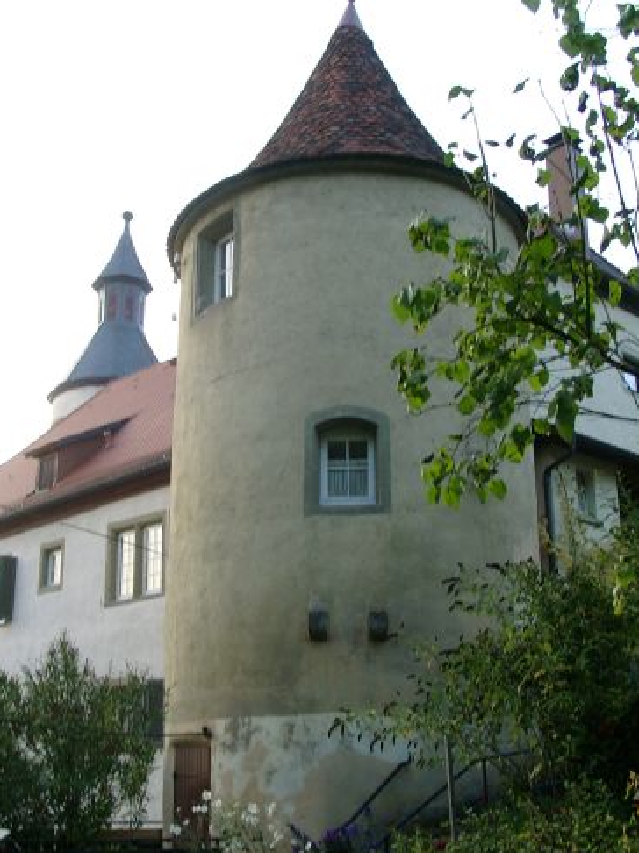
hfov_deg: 34.3
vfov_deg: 44.8
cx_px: 321
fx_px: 1035
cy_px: 441
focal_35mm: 42
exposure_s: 1/70.1
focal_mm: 7.13
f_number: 4
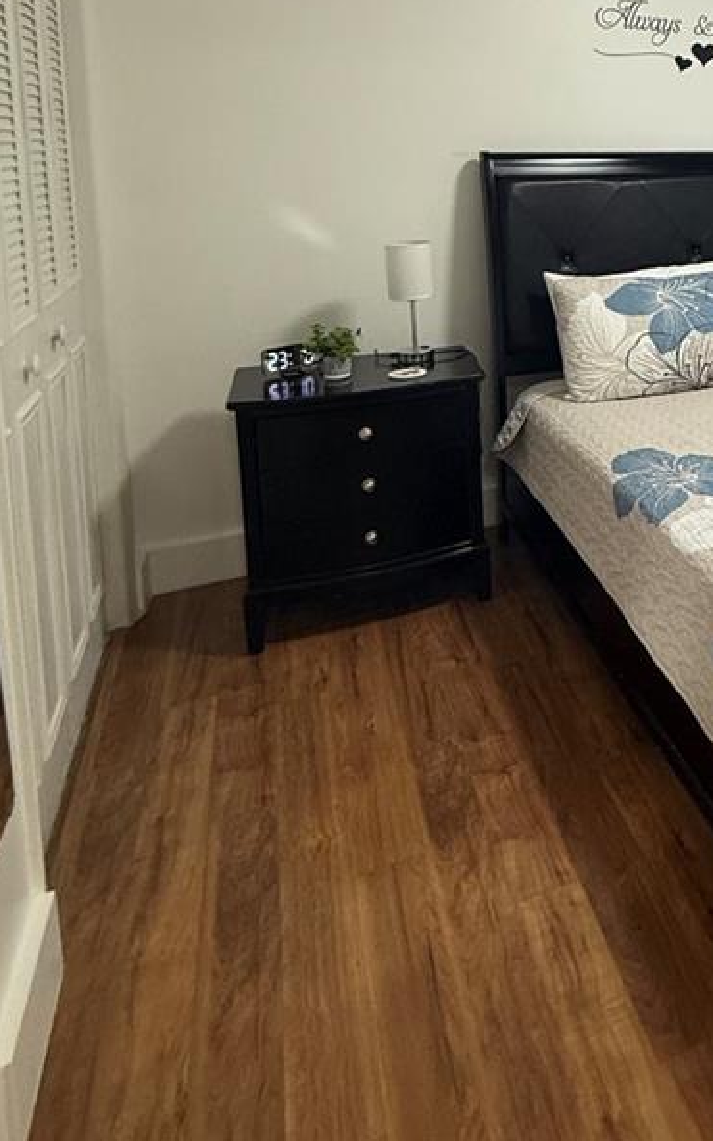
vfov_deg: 58.4
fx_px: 933
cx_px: 796
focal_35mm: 30
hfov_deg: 35.4
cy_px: 238
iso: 200
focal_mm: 2.22
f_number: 2.2
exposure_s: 1/60
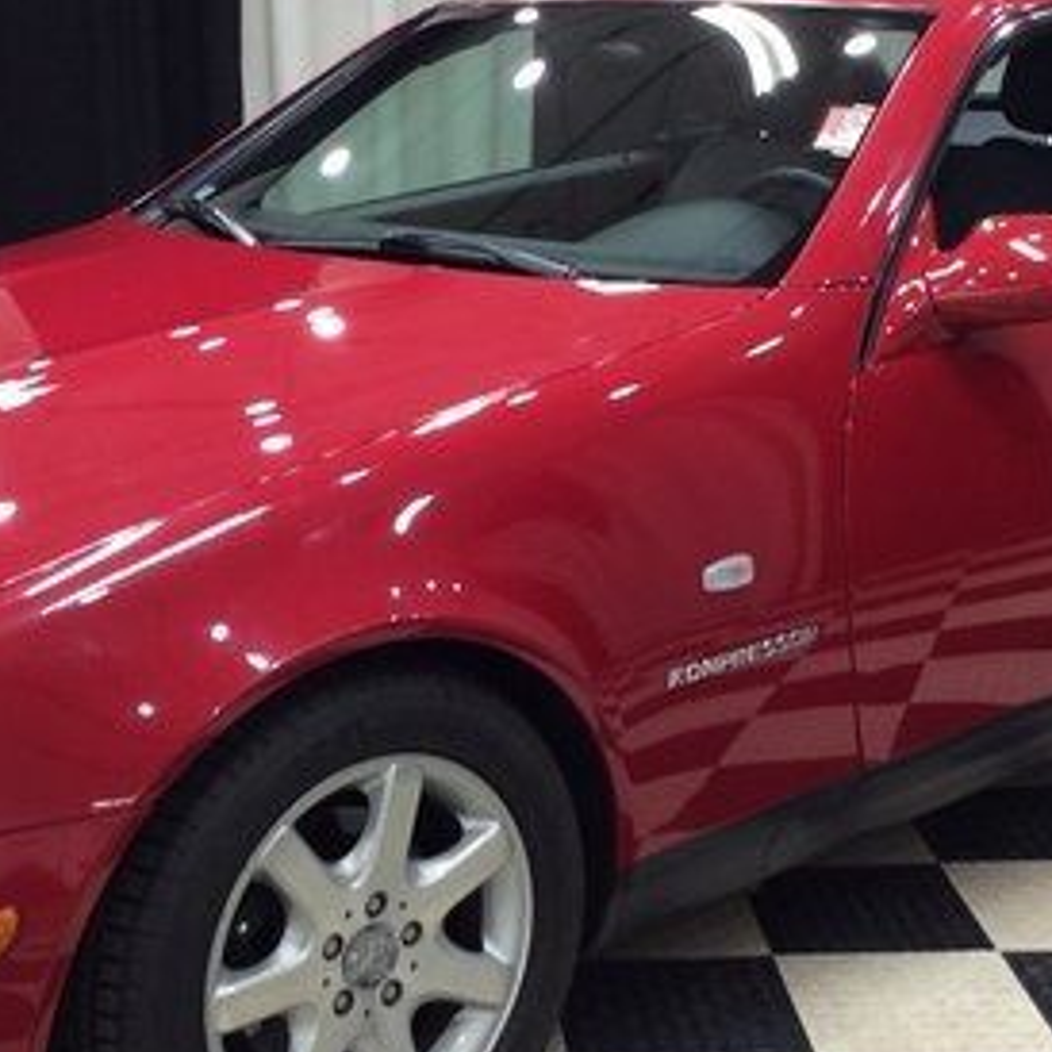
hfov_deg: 26.0
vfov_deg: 26.0
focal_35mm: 66
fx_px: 2269
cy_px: 668
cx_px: 418
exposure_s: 1/24
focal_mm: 3.3
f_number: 2.4
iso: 50
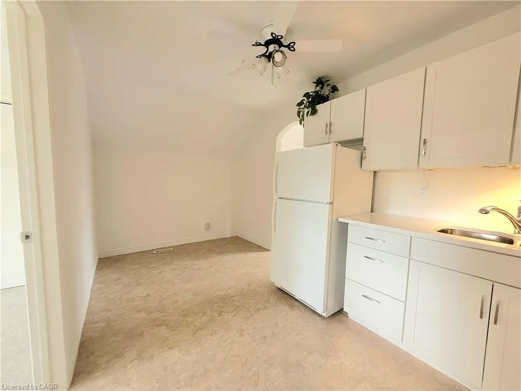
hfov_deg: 106.2
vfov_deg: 89.9
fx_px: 196
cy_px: 196
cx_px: 260
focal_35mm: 13
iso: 320
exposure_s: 1/40
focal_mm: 1.74
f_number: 2.2
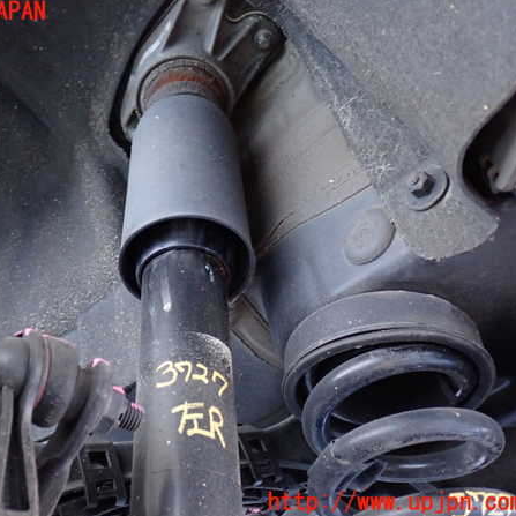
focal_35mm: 38
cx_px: 182
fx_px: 641
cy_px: 257
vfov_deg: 43.9
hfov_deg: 43.4
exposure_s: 1/20
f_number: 2.4
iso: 800
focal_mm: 5.79
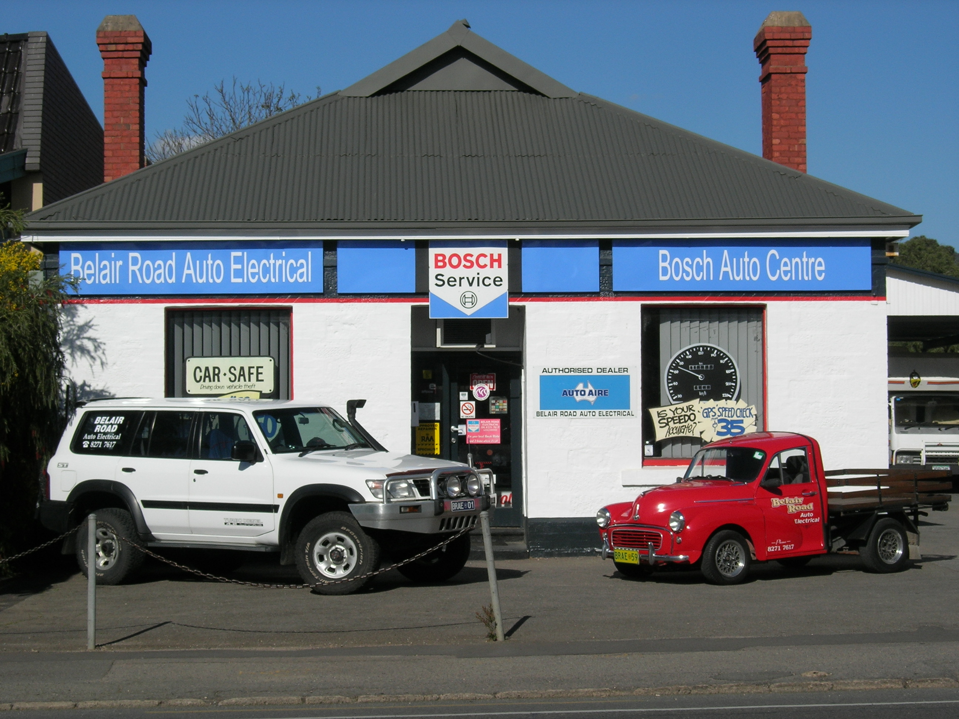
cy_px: 360
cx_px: 480
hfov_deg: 23.8
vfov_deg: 18.0
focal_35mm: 82
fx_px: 2272
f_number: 6.8
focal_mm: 17
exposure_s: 1/641
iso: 64
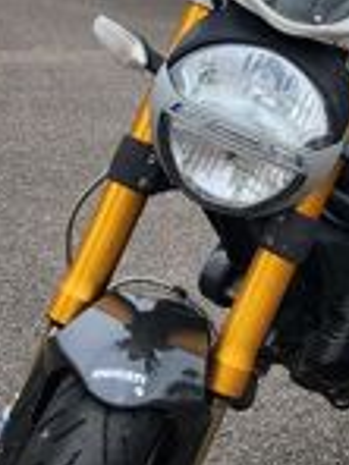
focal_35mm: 104
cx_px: 333
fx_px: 1398
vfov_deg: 18.9
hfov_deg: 14.1
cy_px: 195
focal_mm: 5
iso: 50
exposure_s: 1/1325
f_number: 1.8
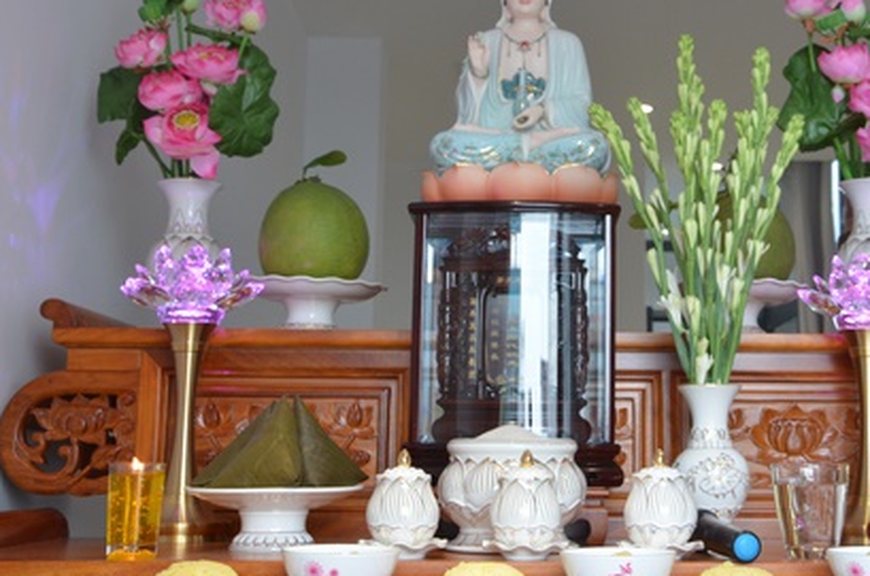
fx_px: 1495
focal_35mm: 62
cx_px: 589
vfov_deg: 21.7
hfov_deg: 32.1
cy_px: 199
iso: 1000
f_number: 5.6
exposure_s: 1/125
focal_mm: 26
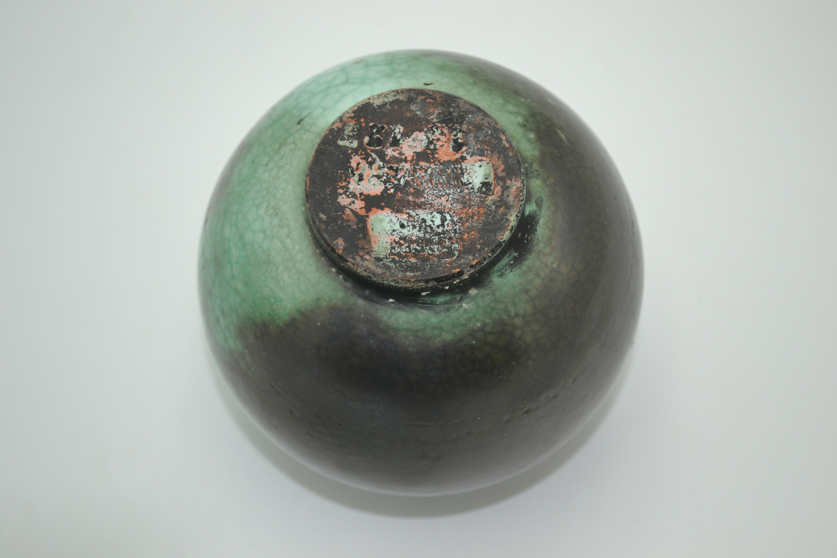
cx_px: 418
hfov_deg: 33.4
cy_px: 279
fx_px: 1395
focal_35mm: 60
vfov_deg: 22.6
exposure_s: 1/200
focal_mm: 40
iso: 200
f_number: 5.3
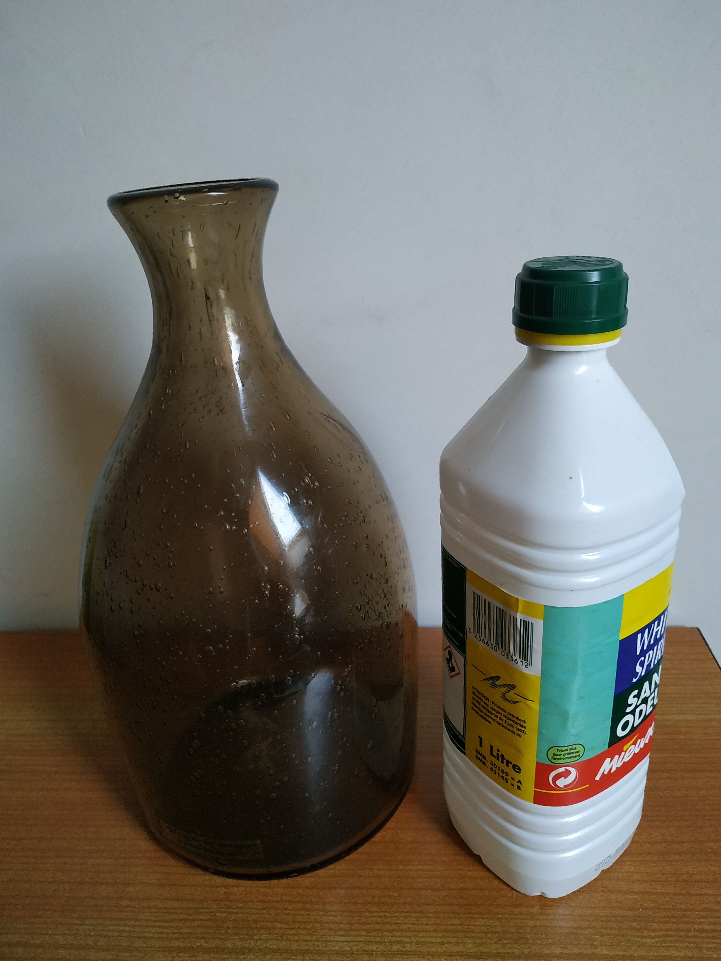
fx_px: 694
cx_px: 373
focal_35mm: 25
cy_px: 465
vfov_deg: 69.4
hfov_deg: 54.9
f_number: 1.9
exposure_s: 1/25
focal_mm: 3.94
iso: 400
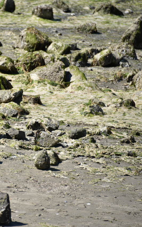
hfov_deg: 2.9
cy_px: 113
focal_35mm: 460
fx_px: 2848
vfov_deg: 4.6
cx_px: -5
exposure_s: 1/640
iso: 125
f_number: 5.6
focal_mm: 300
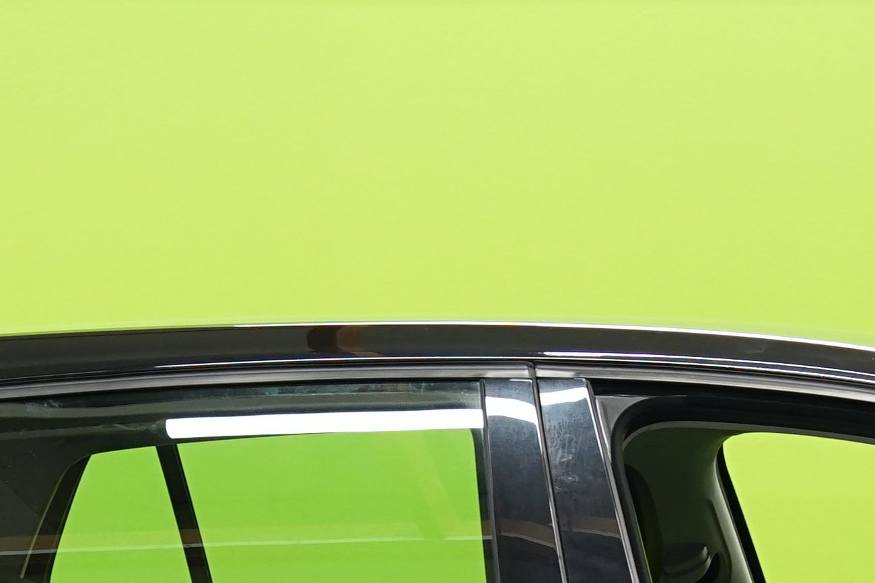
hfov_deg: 10.0
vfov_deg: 6.7
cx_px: 932
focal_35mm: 203
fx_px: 4934
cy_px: 917
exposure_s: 1/30
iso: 500
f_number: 3.2
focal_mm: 44
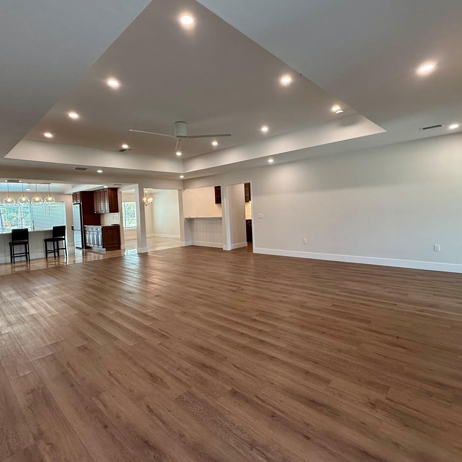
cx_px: 235
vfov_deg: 80.6
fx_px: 272
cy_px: 214
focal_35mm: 18
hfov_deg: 80.7
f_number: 2.2
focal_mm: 2.22
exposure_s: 1/120
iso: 200
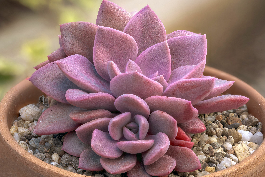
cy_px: 88
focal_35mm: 105
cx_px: 132
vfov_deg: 13.0
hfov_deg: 19.5
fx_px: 773
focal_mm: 105
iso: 100
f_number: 4
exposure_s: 1/125
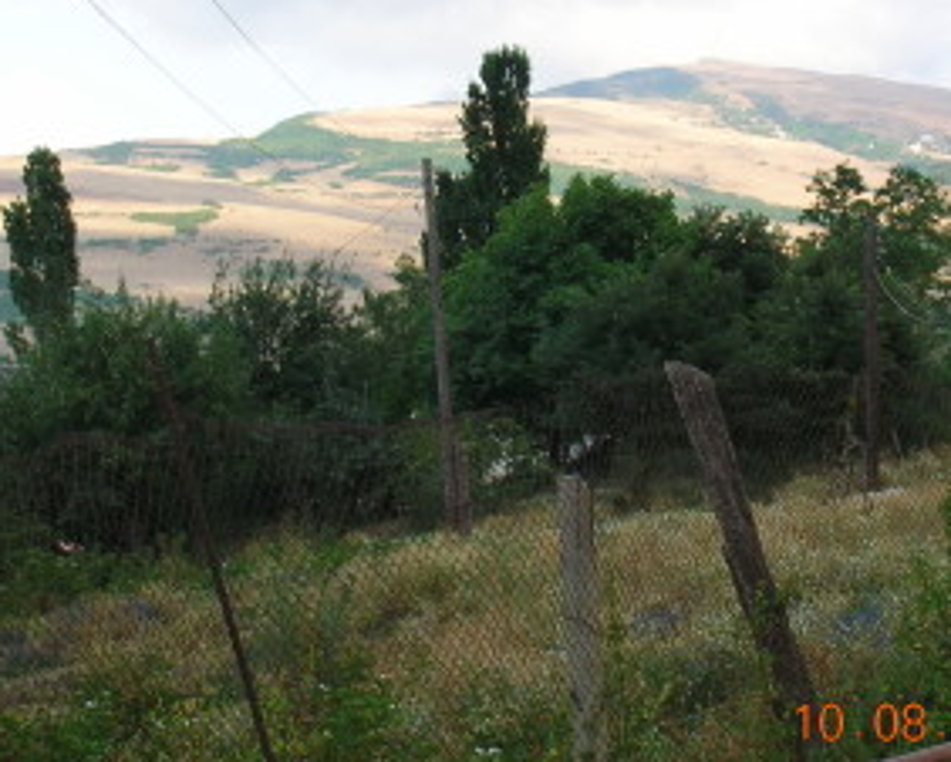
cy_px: 278
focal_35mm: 97
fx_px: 2732
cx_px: 575
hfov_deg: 19.7
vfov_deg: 15.9
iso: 50
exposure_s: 1/69.3
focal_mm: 10.4
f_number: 6.1
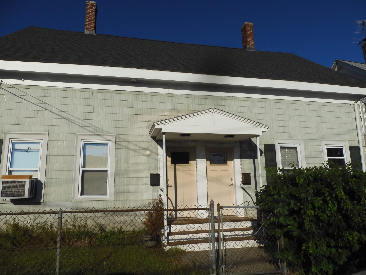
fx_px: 254
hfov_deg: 71.6
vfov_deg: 56.8
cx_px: 183
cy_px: 138
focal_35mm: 24
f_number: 5
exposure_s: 1/2000
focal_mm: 4.3
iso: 100
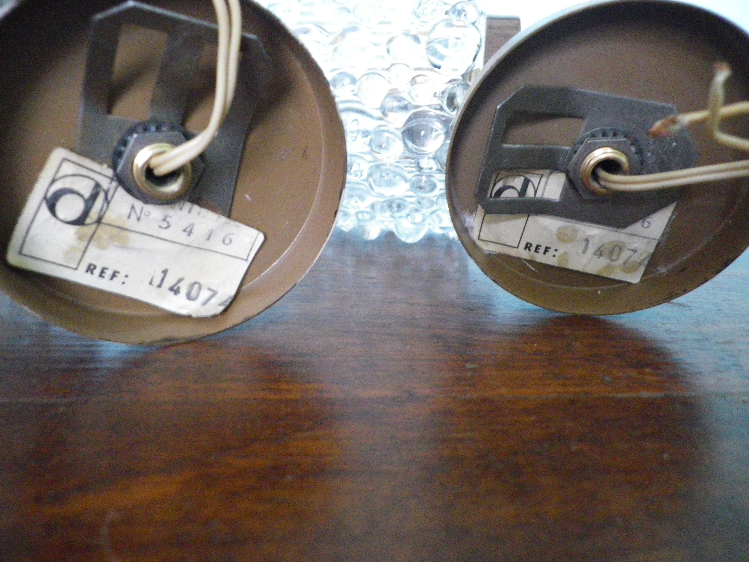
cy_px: 281
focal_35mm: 28
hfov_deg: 63.4
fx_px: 606
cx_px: 374
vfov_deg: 49.7
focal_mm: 4.9
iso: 800
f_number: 2.6
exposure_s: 1/10
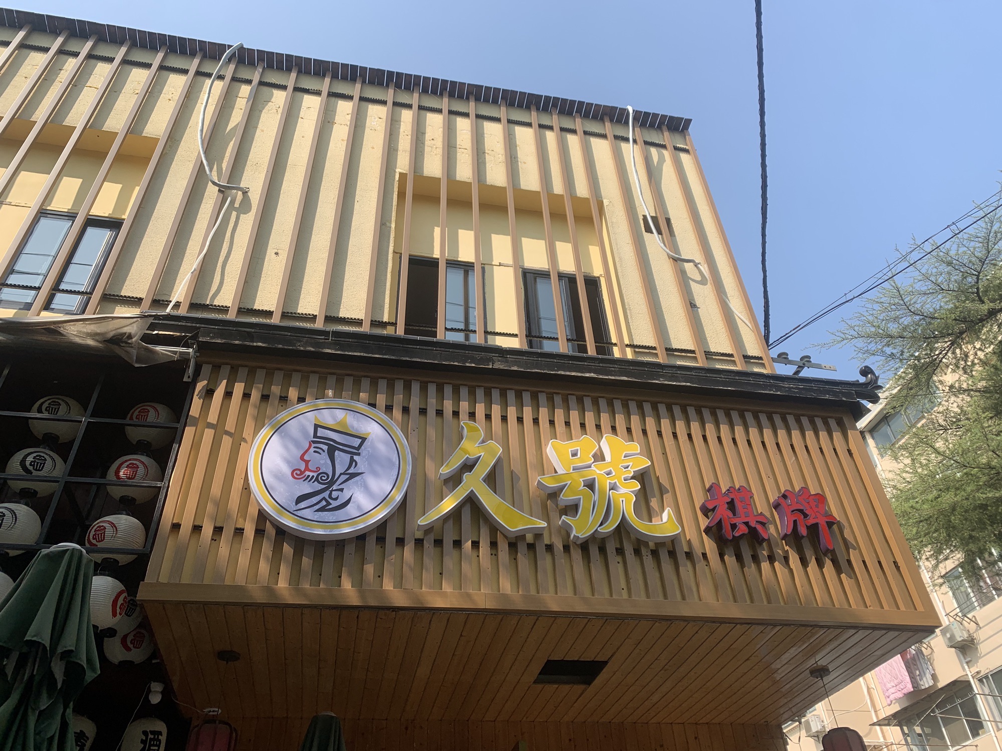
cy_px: 376
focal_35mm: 26
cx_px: 501
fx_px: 753
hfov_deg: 67.3
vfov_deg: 53.1
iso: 25
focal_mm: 4.25
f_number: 1.8
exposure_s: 1/1282
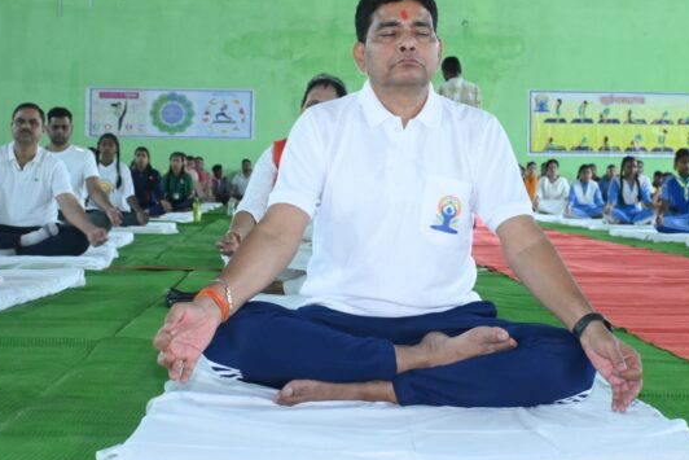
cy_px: 141
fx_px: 1450
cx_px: 395
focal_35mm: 76
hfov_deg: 26.7
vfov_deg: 18.0
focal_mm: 35
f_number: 5.6
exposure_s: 1/125
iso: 3200
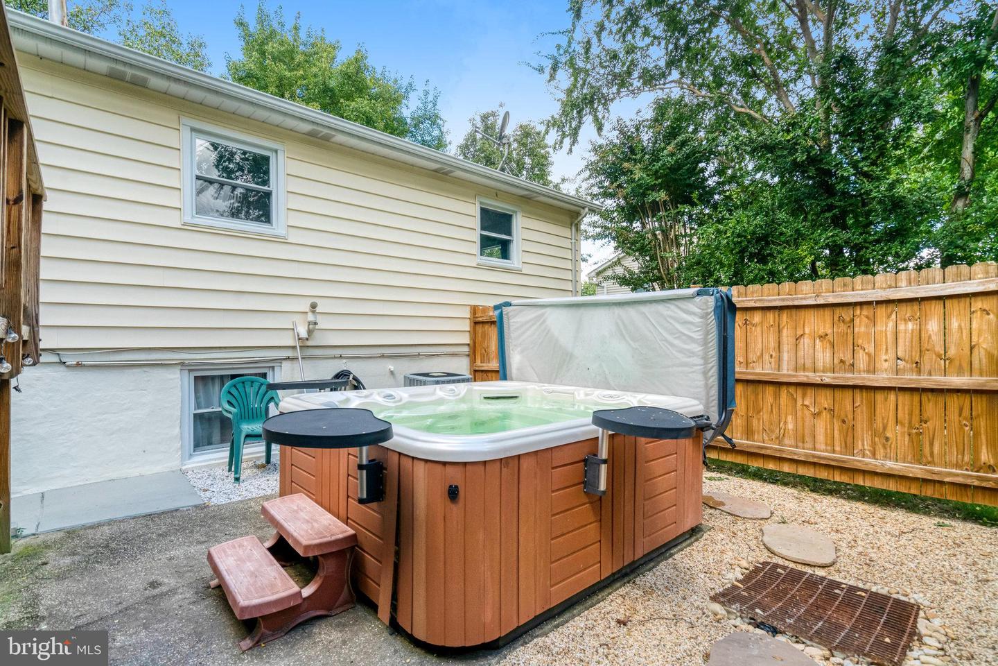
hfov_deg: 96.7
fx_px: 444
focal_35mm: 16
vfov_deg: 73.7
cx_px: 499
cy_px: 333
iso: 1250
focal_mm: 16
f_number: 8
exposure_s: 1/640
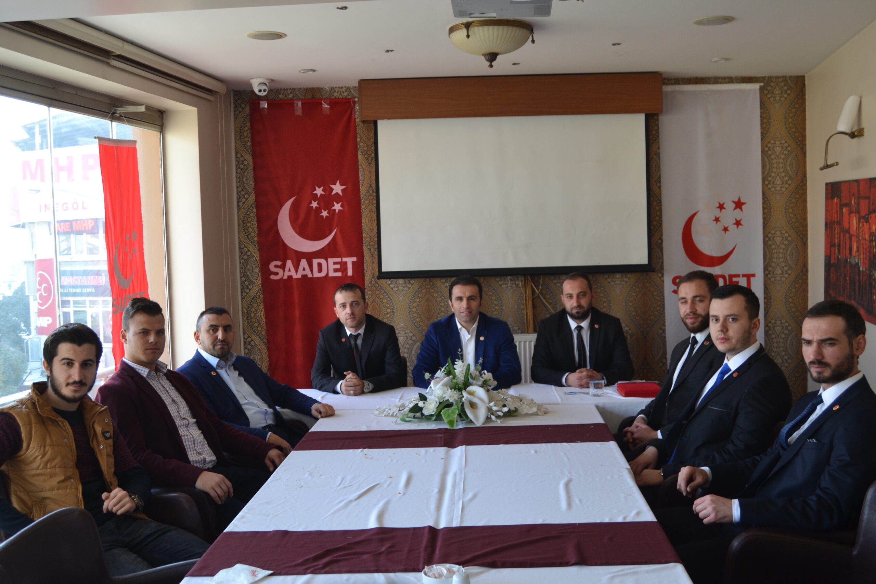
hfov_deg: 53.1
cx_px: 438
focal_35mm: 36
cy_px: 292
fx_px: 876
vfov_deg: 36.9
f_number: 5
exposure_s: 1/100
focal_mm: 24
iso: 400
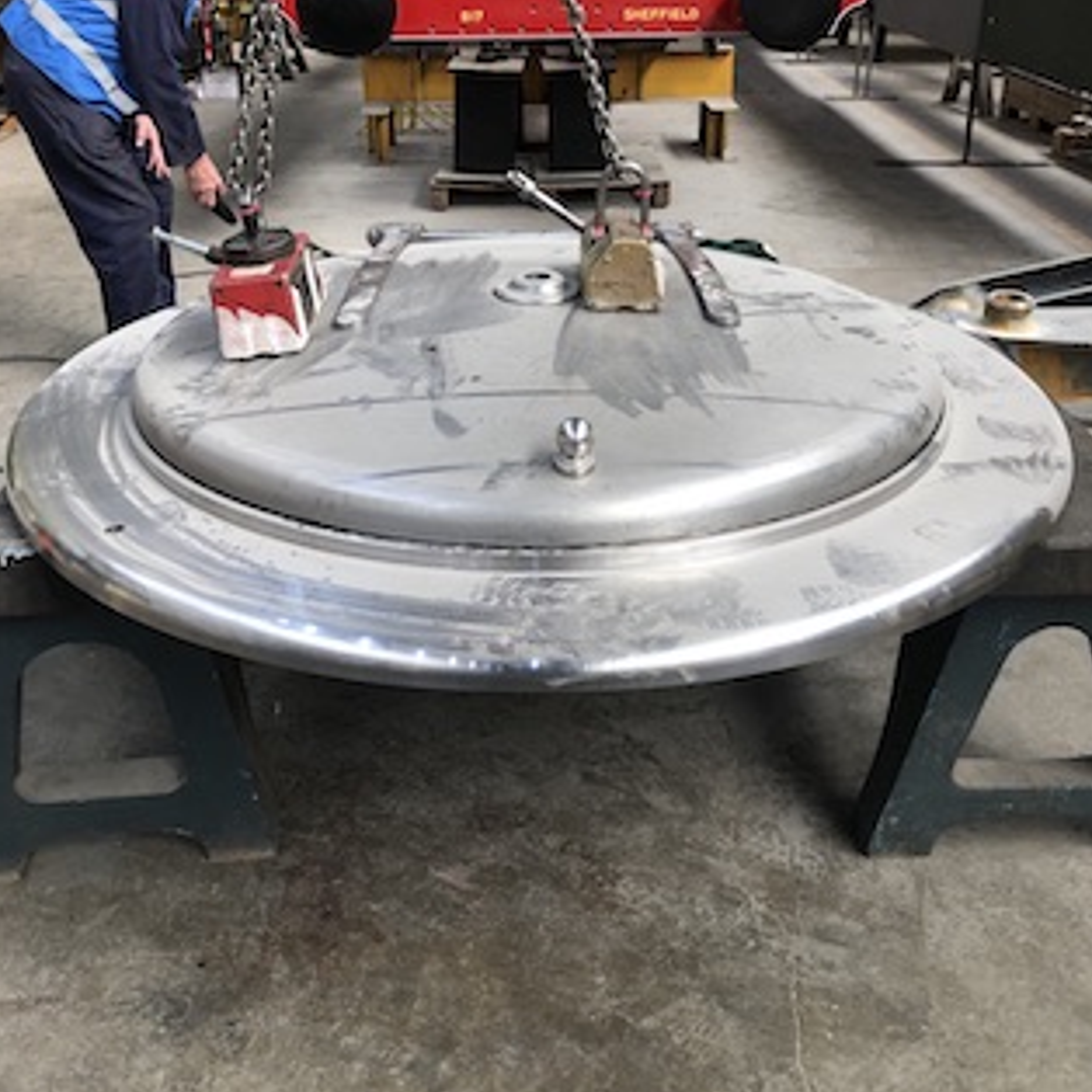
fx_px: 1213
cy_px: 379
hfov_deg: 48.5
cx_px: 546
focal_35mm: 34
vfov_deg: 47.8
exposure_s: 1/30
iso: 25
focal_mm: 4
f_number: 1.8
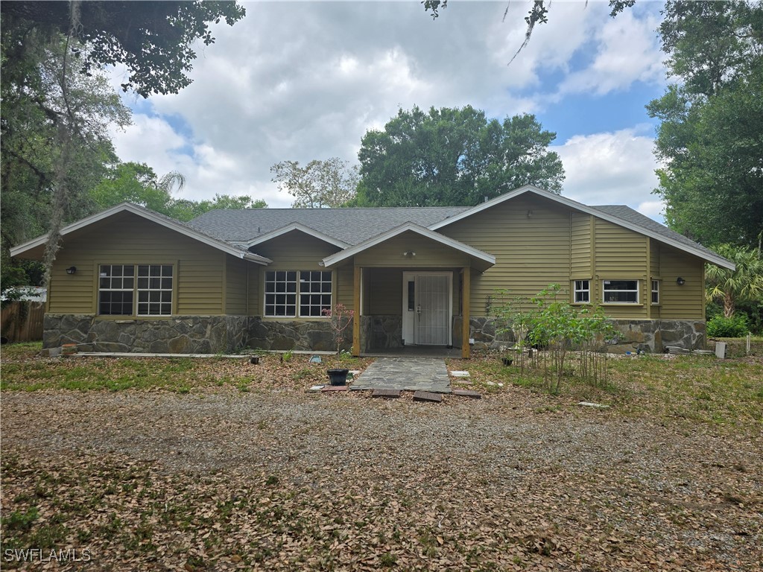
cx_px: 382
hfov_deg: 73.9
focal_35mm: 23
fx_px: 507
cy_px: 286
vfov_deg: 58.9
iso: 12
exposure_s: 1/509
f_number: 1.7
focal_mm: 6.3
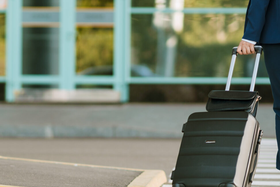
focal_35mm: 223
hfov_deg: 9.2
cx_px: 60
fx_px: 1735
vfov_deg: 6.2
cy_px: 71
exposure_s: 1/1000
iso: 400
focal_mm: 85
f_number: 1.6
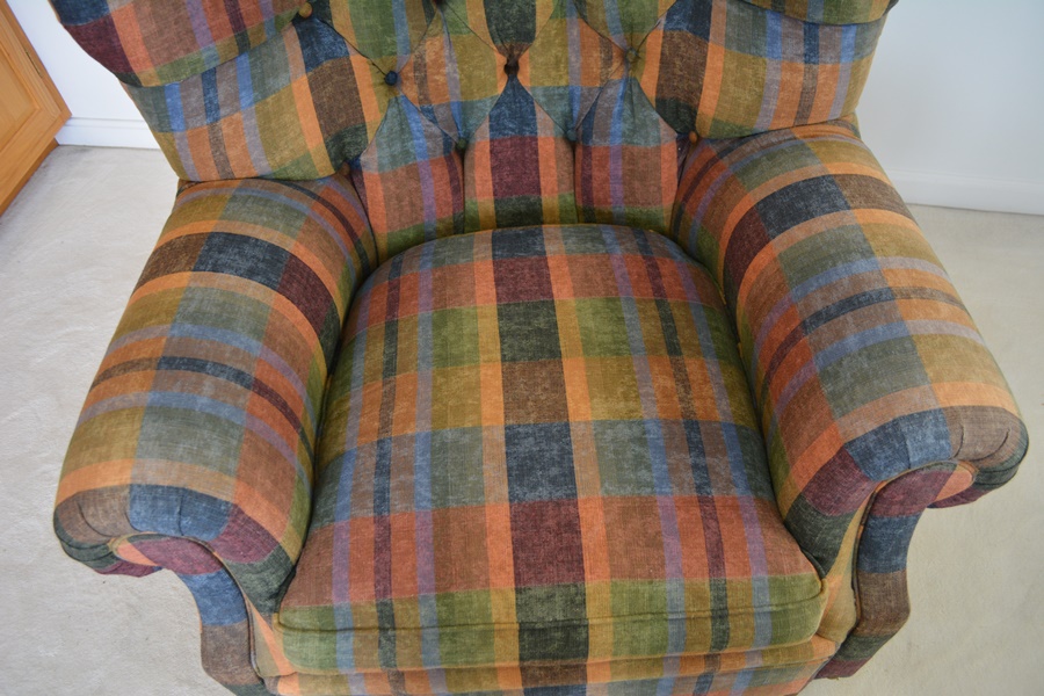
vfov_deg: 47.9
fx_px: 783
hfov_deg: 67.4
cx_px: 522
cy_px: 348
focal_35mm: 27
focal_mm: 18
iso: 800
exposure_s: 1/60
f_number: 4
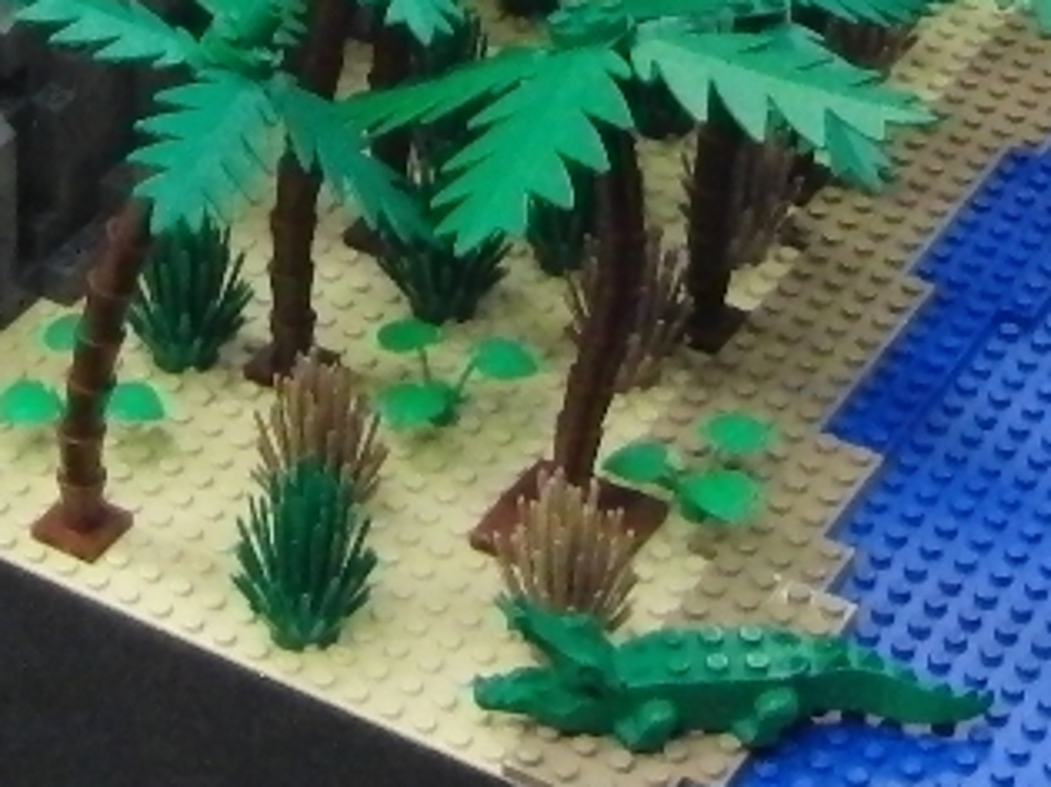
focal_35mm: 122
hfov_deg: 16.0
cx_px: 190
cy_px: -500
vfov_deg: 11.5
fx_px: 3703
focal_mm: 4.3
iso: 800
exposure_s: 1/50
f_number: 3.2
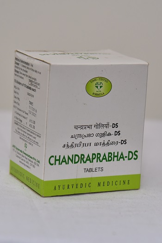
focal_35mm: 120
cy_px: 122
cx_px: 81
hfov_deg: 11.4
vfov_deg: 17.1
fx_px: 811
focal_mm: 120
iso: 1600
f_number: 5
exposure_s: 1/160
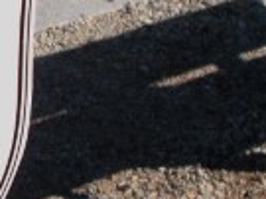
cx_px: -195
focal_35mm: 185
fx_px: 1420
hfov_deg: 10.2
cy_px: 95
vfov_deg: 8.0
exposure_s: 1/200
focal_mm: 6.9
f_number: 9.8
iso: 80
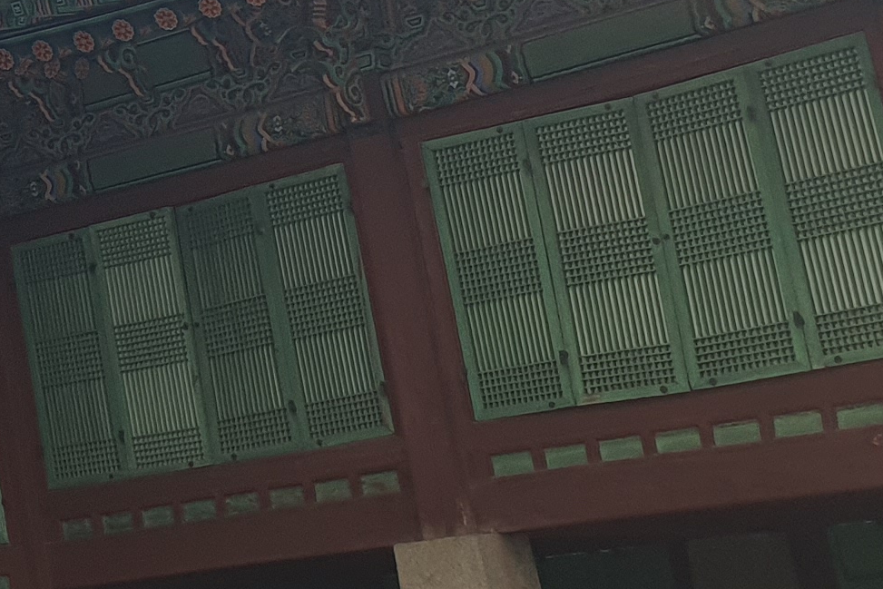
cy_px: -34
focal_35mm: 112
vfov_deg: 12.1
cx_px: -850
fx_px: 2747
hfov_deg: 15.1
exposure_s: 1/862
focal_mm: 4.3
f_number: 2.4
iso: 50
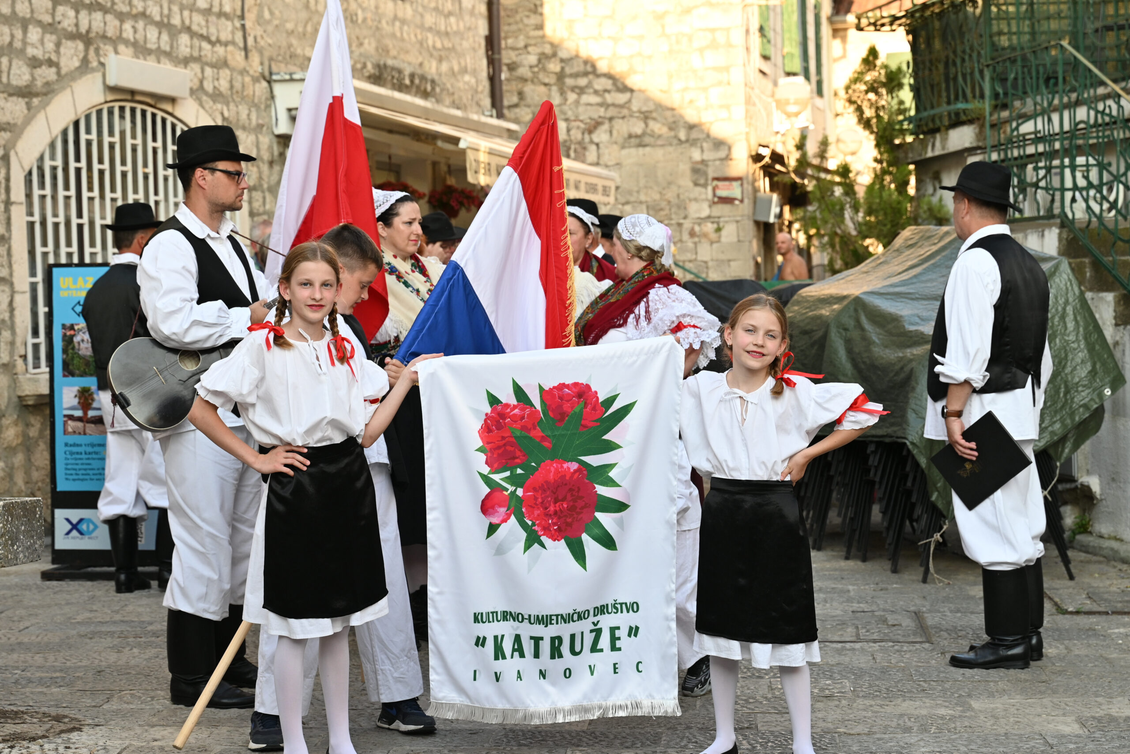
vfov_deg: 18.5
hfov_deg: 27.5
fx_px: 2307
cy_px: 377
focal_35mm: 74
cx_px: 565
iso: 280
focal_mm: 49
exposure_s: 1/250
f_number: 4
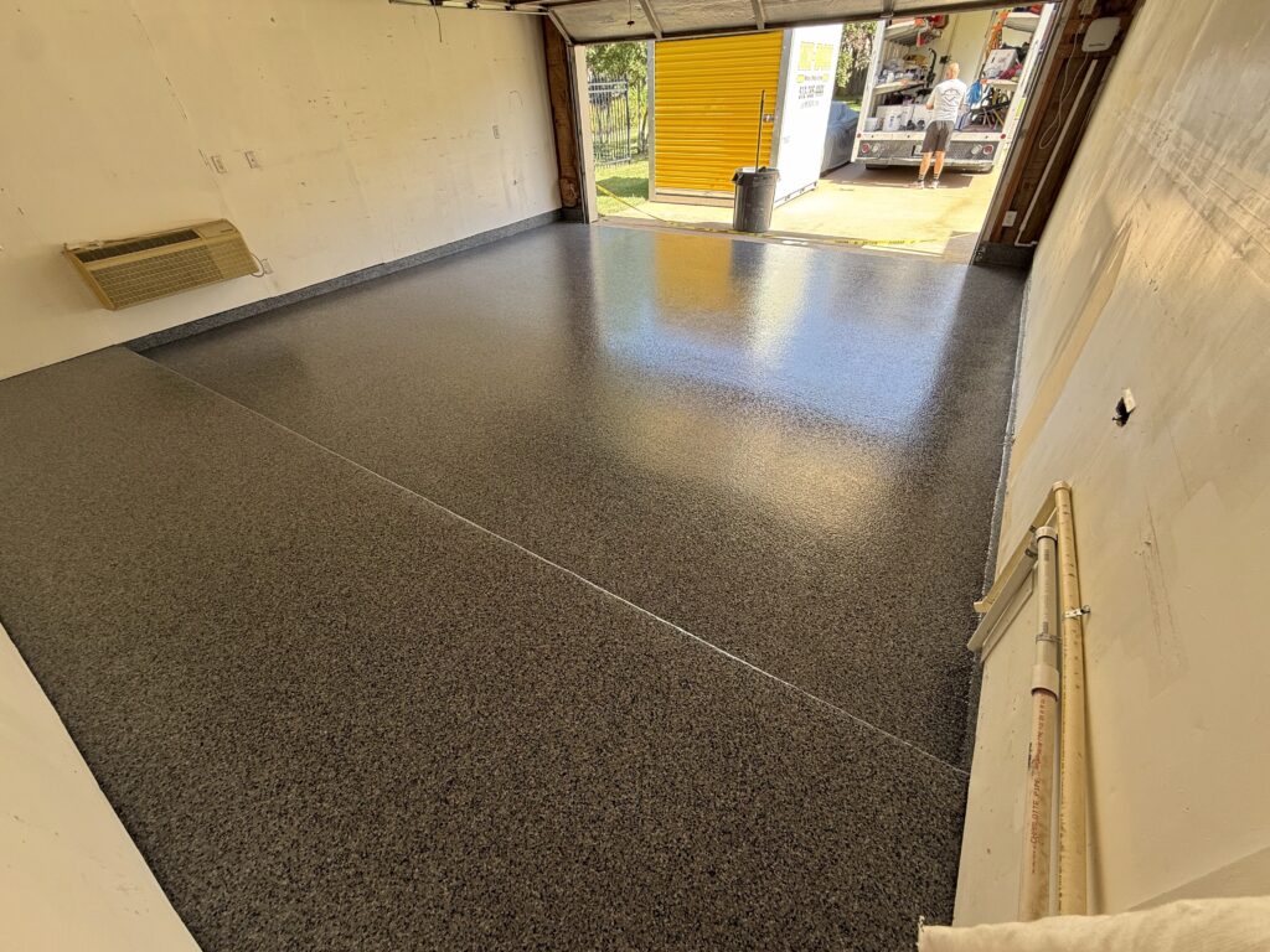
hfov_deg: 102.1
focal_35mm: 14
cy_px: 476
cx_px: 635
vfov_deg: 85.7
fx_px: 514
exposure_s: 1/104
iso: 64
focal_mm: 2.22
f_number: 2.2
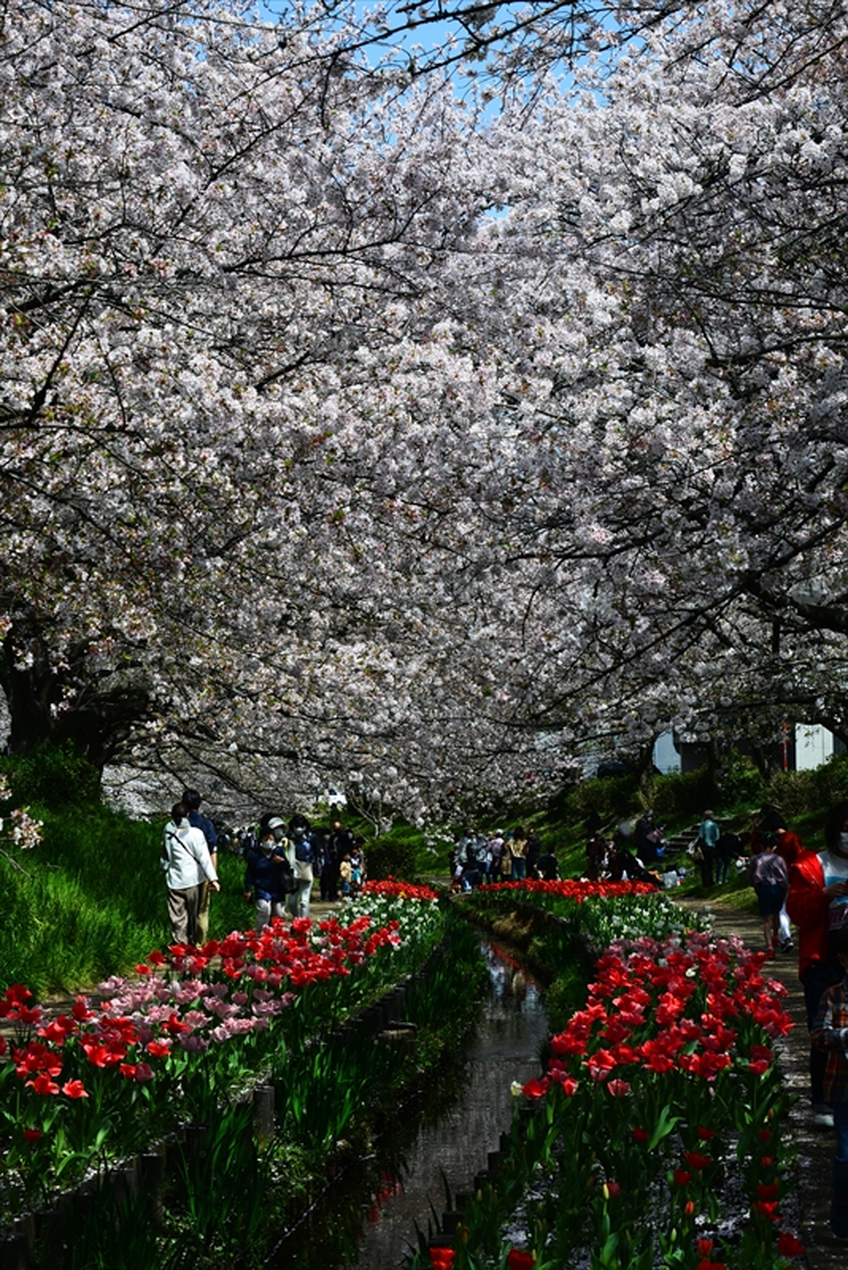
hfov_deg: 17.5
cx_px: 424
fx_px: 2753
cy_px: 635
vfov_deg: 26.0
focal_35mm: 78
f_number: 11
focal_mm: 78
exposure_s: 1/500
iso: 400
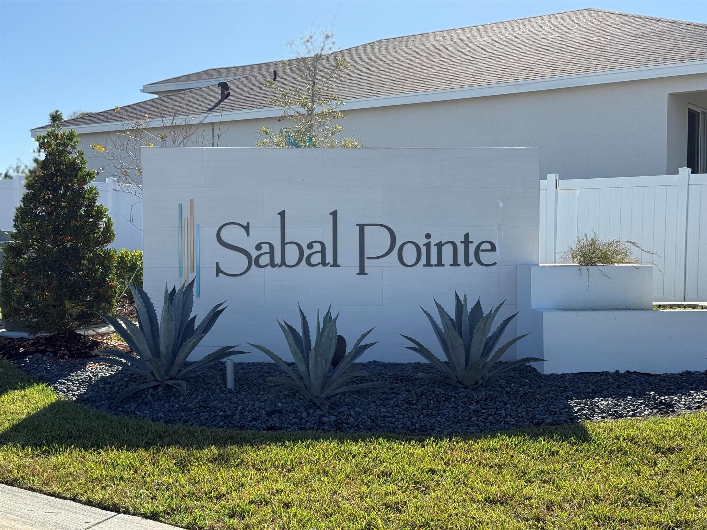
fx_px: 980
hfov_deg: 39.7
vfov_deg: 30.3
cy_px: 265
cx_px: 354
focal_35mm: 48
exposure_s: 1/3704
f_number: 1.78
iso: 80
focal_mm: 6.76
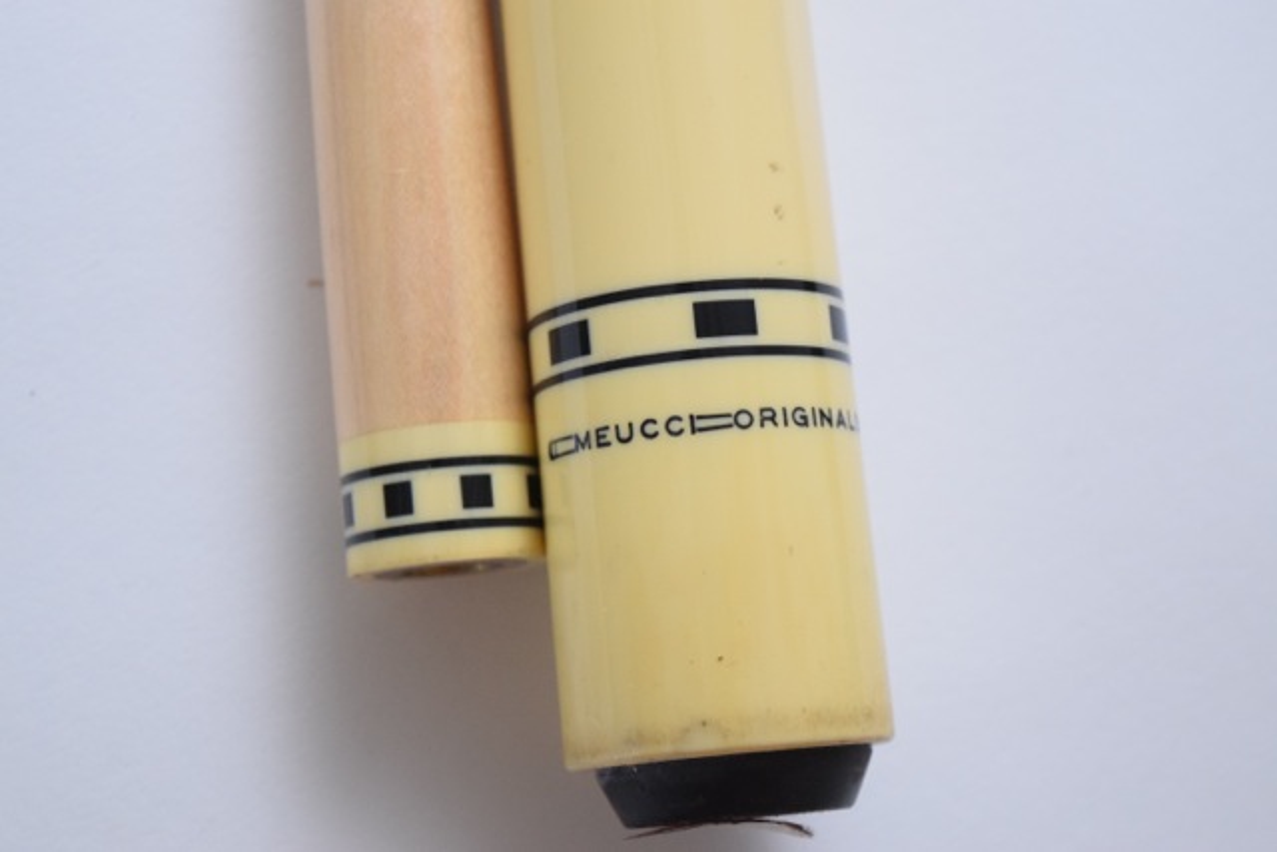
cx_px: 638
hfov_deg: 24.6
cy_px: 426
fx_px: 2927
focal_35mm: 82
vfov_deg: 16.6
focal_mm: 55
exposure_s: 1/125
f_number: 5.6
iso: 3200
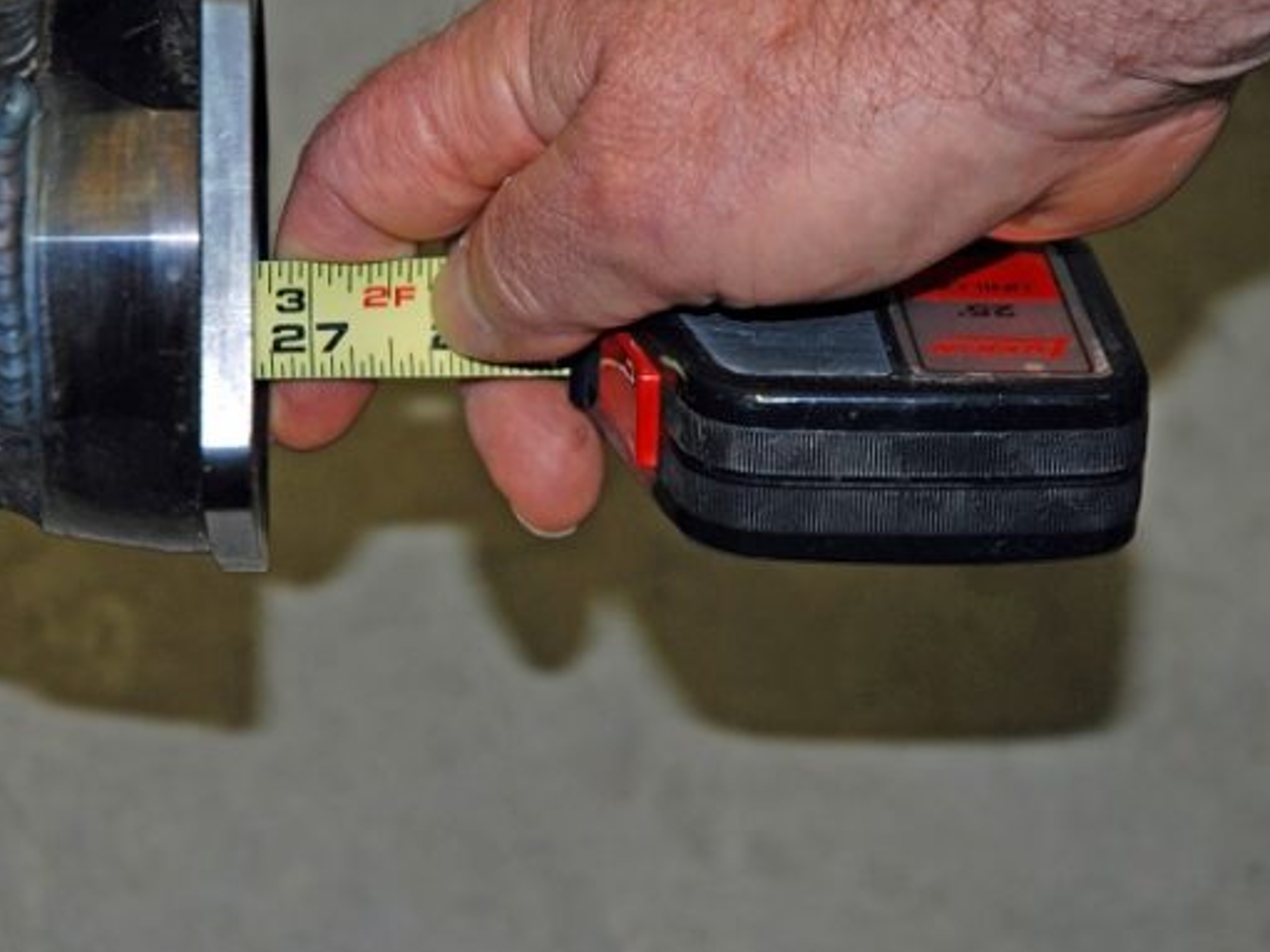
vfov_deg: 9.8
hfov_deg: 13.0
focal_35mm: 152
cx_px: 517
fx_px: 5575
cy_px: 415
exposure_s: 1/60
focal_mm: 70
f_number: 4.5
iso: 200
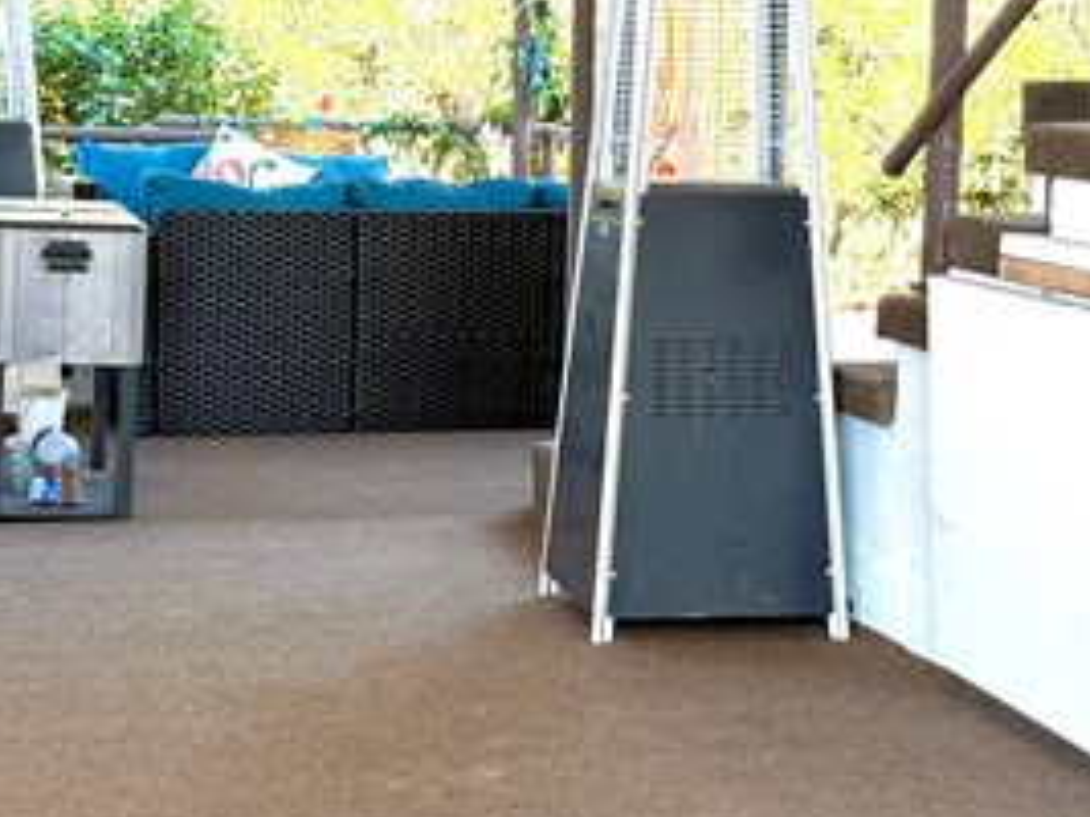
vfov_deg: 16.0
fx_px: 2896
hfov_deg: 21.3
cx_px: 518
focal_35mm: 92
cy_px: 319
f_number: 1.78
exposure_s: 1/142
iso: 80
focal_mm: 6.76
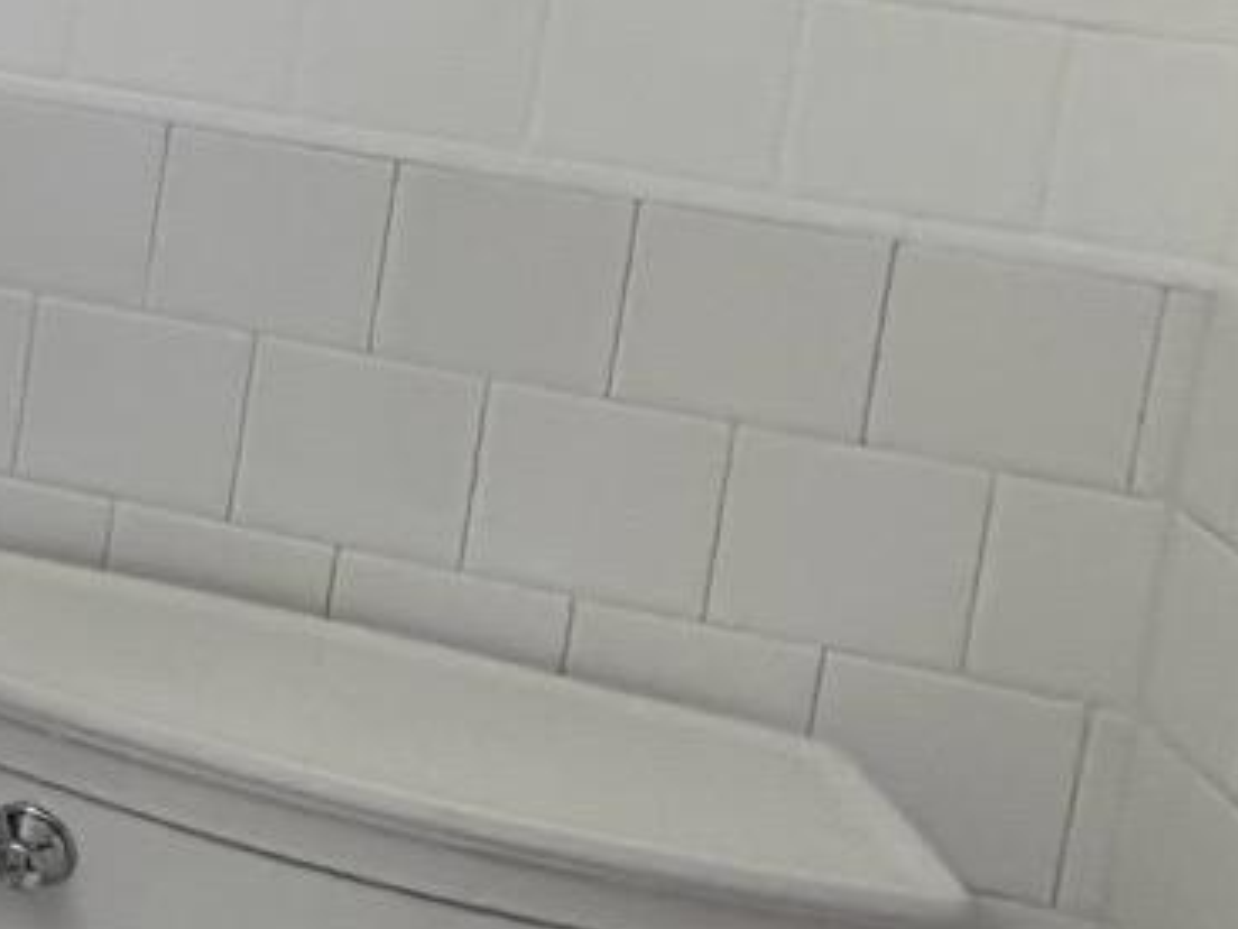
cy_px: -330
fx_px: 2790
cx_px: -1366
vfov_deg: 17.5
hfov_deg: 16.9
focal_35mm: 78
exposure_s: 1/120
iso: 160
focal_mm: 2.22
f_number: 2.2
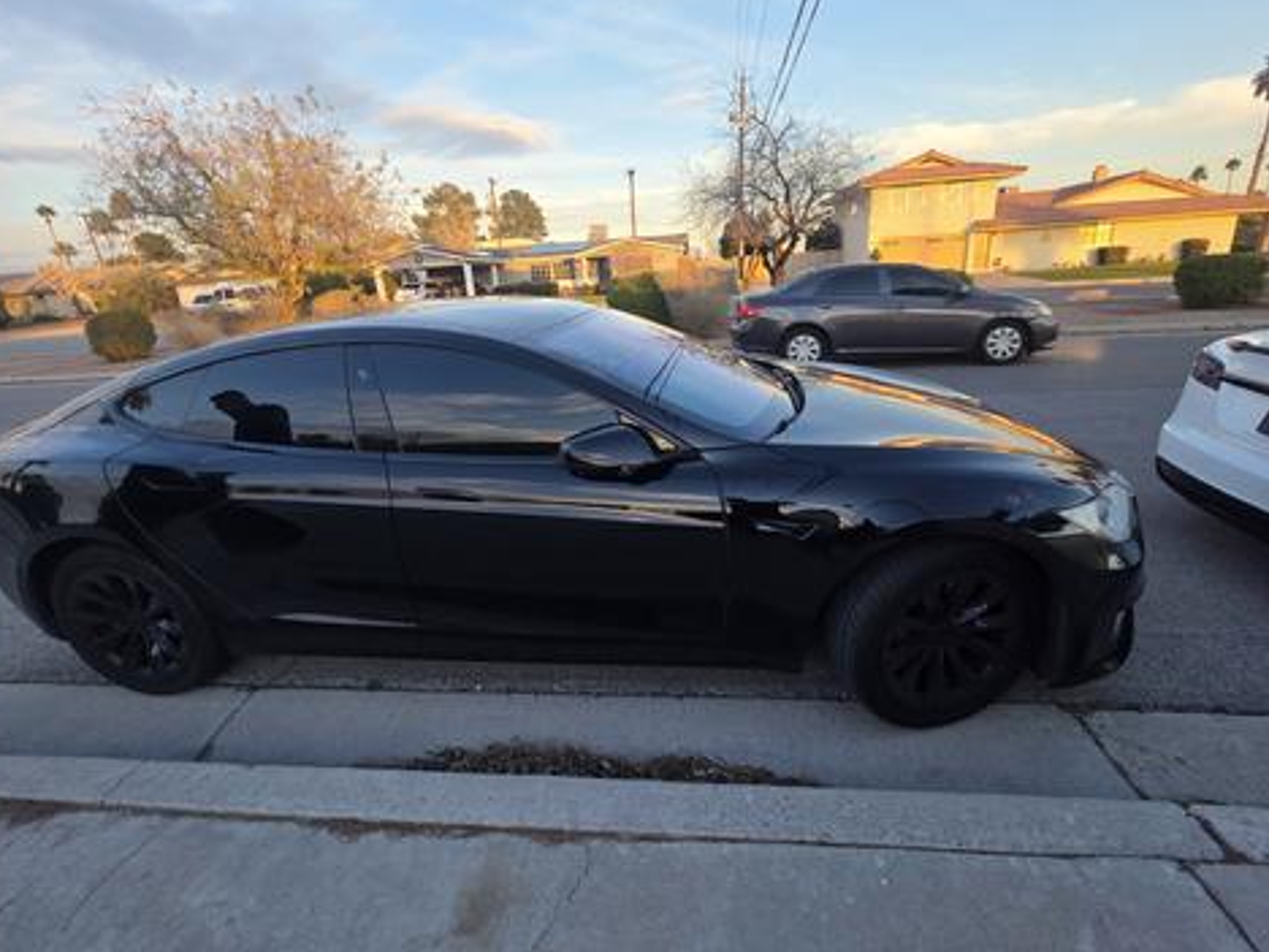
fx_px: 513
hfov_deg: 102.0
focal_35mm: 14
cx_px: 651
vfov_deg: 85.6
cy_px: 445
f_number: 1.9
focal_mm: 2.2
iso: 40
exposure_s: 1/255
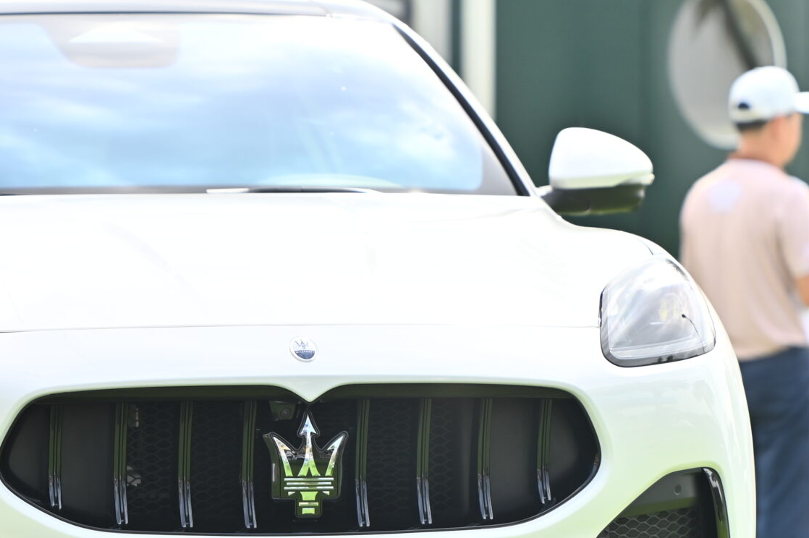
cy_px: 262
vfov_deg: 4.4
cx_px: -92
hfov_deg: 6.6
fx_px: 6940
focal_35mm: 309
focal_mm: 135
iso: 100
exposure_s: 1/2000
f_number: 2.2
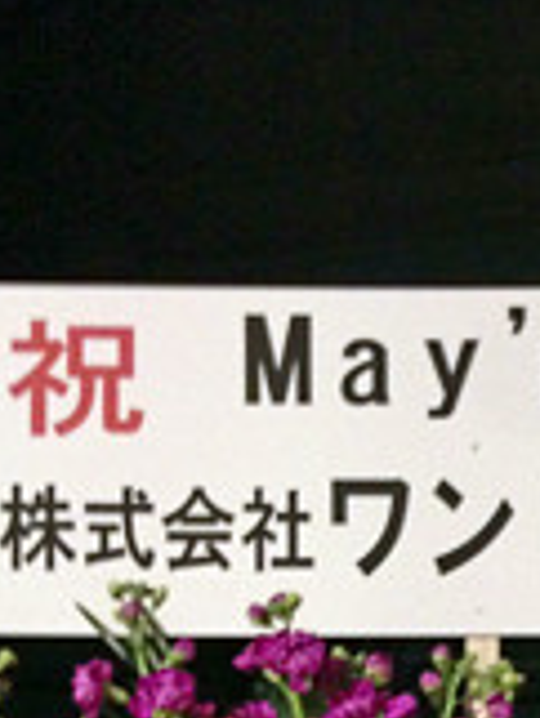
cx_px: 665
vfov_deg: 19.9
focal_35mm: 92
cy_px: 879
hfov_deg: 15.4
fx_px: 1911
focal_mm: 4.13
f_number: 2.4
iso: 500
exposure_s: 1/15
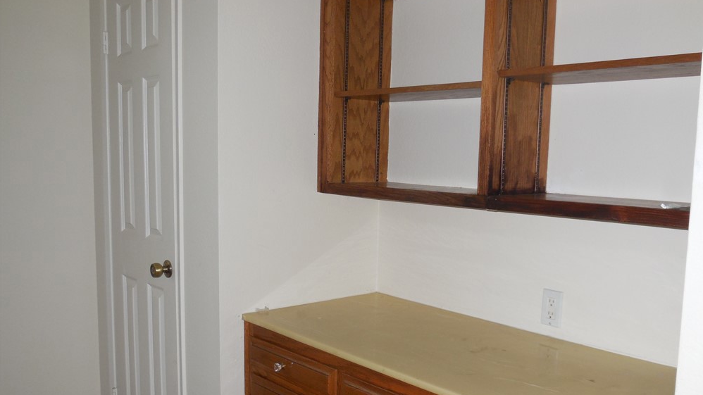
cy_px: 240
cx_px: 359
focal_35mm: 38
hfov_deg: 52.8
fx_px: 708
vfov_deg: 31.1
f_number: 3.4
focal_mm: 6.1
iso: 220
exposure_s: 1/30
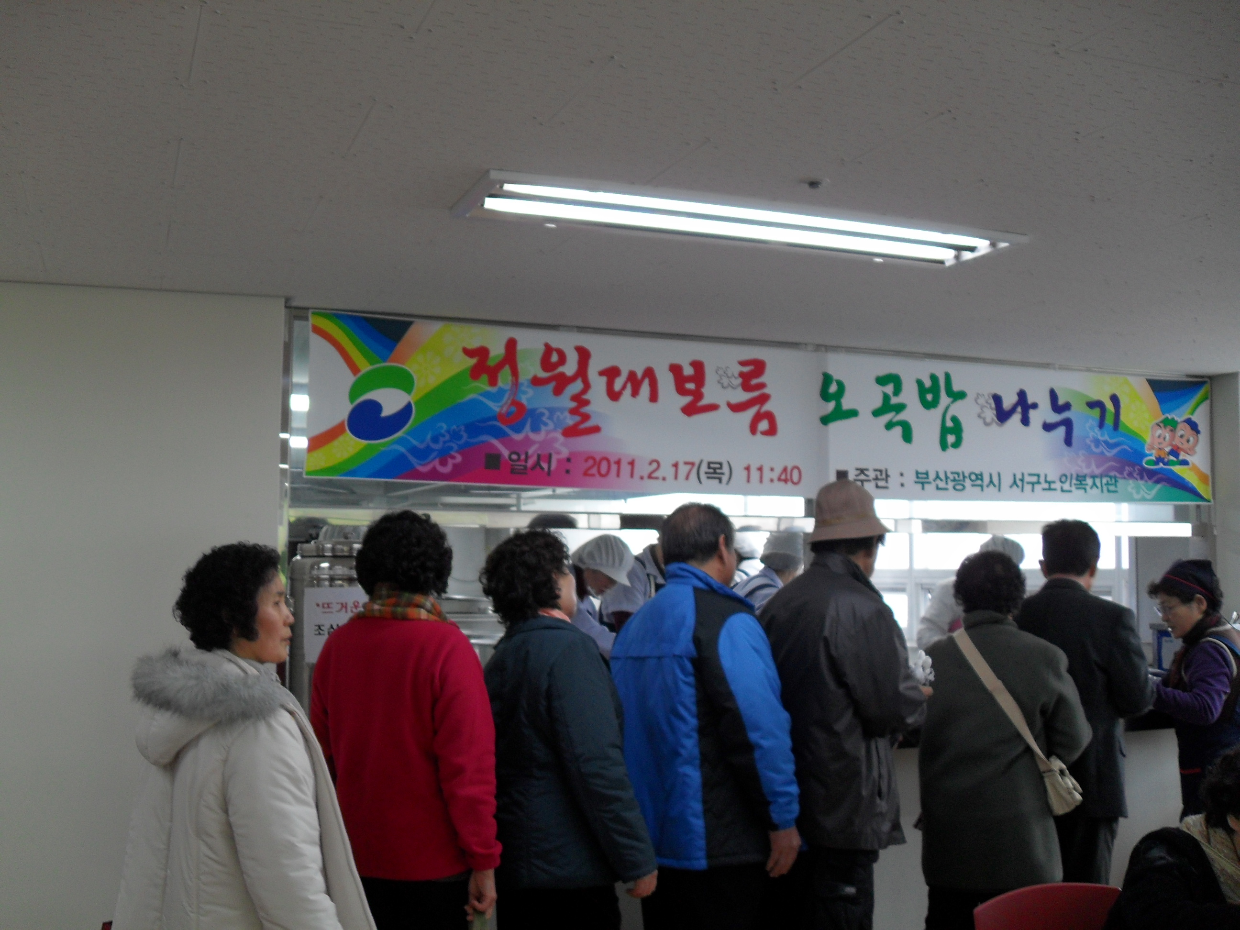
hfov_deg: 52.6
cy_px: 465
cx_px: 620
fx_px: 1254
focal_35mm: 35
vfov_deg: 40.7
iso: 100
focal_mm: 6.2
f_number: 2.8
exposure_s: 1/45
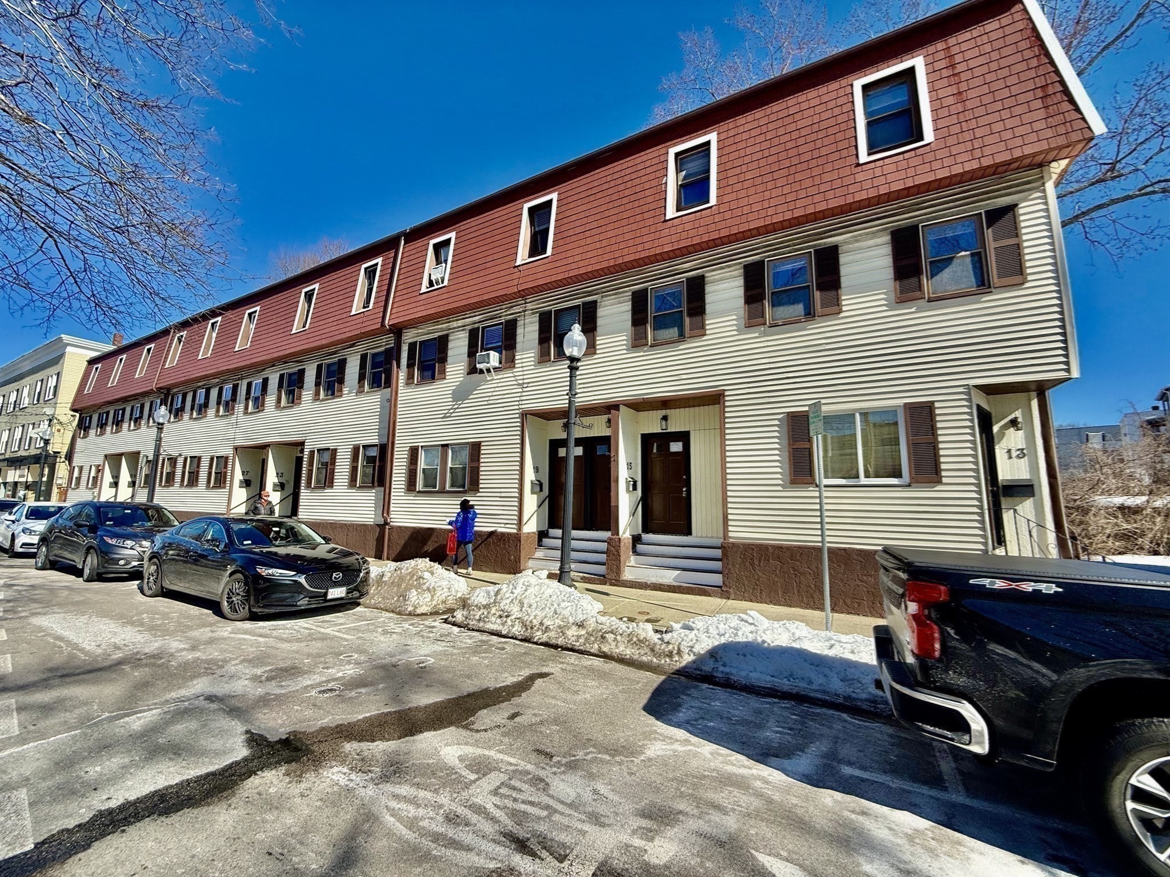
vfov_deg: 85.7
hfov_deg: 102.1
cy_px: 438
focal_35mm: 14
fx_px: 473
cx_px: 585
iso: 50
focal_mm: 2.22
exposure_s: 1/2165
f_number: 2.2
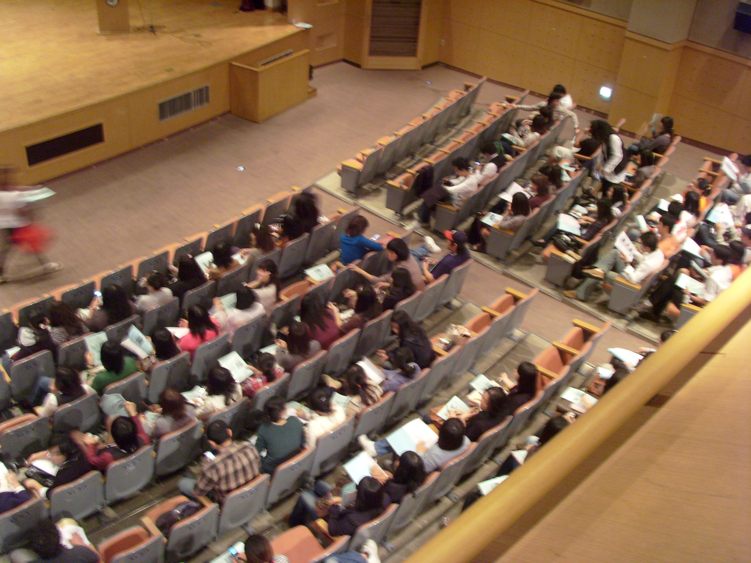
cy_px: 282
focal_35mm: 36
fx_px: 781
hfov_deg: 51.4
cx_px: 376
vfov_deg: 39.7
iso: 200
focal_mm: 6
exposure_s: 1/6
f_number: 3.5
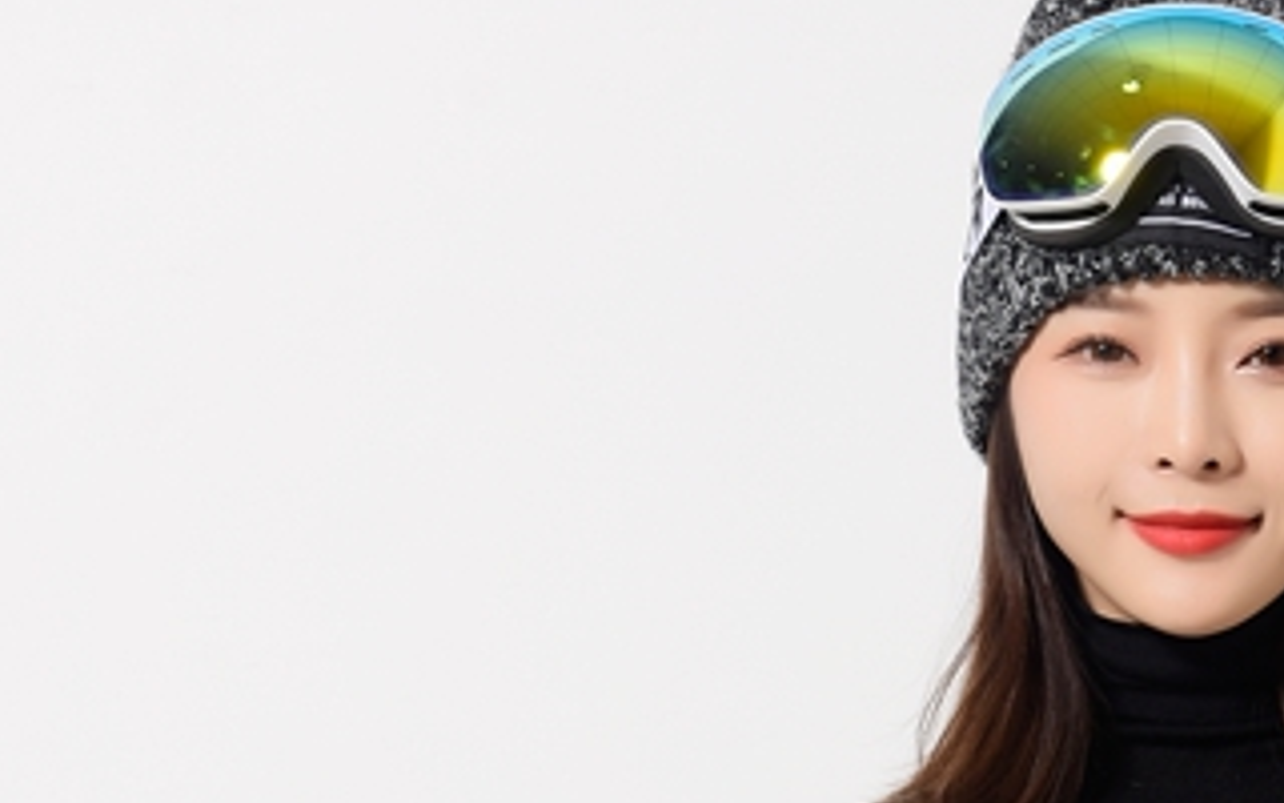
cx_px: 1316
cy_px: 2126
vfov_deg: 2.5
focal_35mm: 515
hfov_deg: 4.1
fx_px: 18021
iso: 80
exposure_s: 1/125
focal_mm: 135
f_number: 8
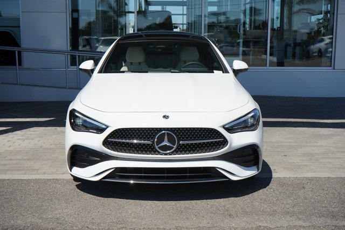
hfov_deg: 42.7
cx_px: 172
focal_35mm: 46
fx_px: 441
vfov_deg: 29.3
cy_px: 115
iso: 1000
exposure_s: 1/3200
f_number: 9
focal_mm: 46
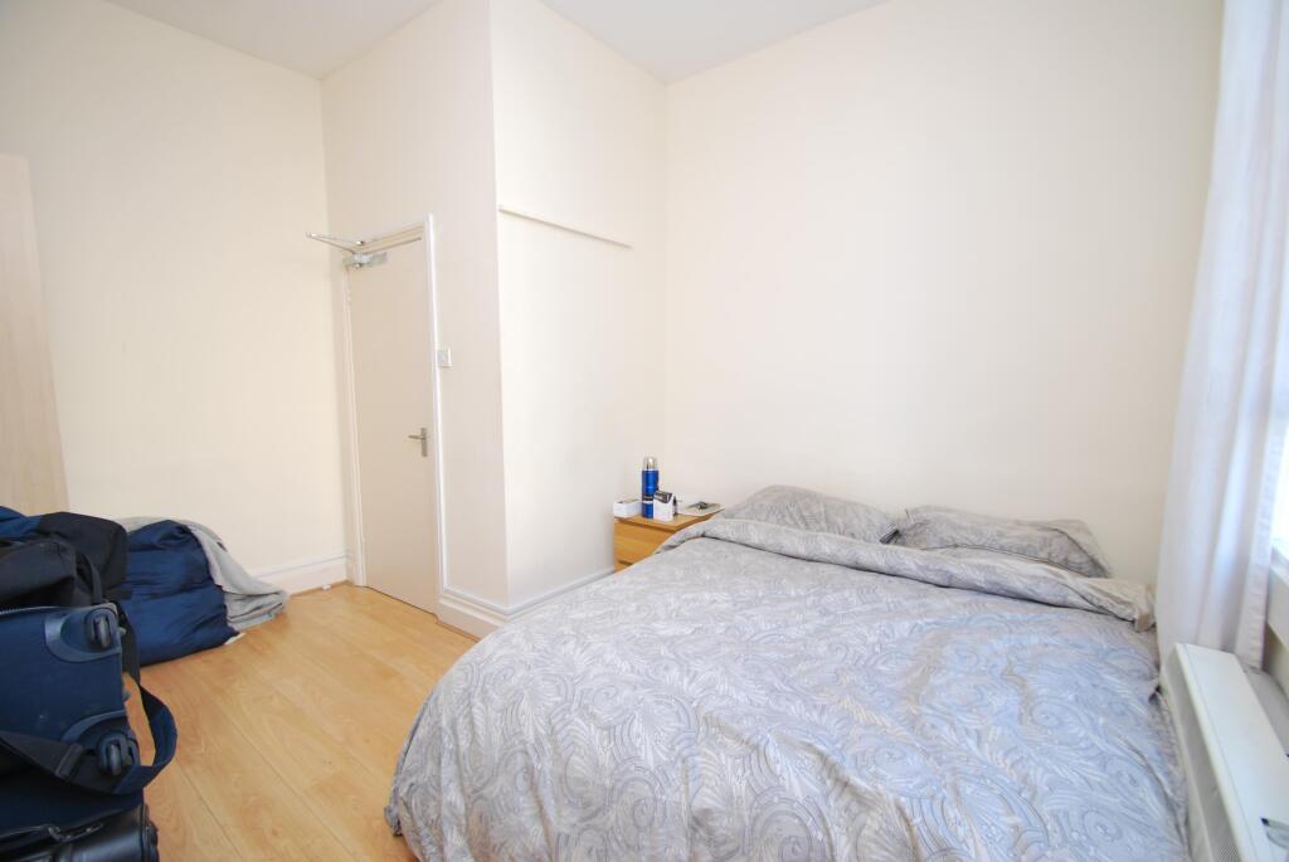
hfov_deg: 100.3
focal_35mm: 15
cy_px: 431
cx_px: 644
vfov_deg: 77.5
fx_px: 538
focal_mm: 10
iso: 200
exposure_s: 1/50
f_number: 3.5
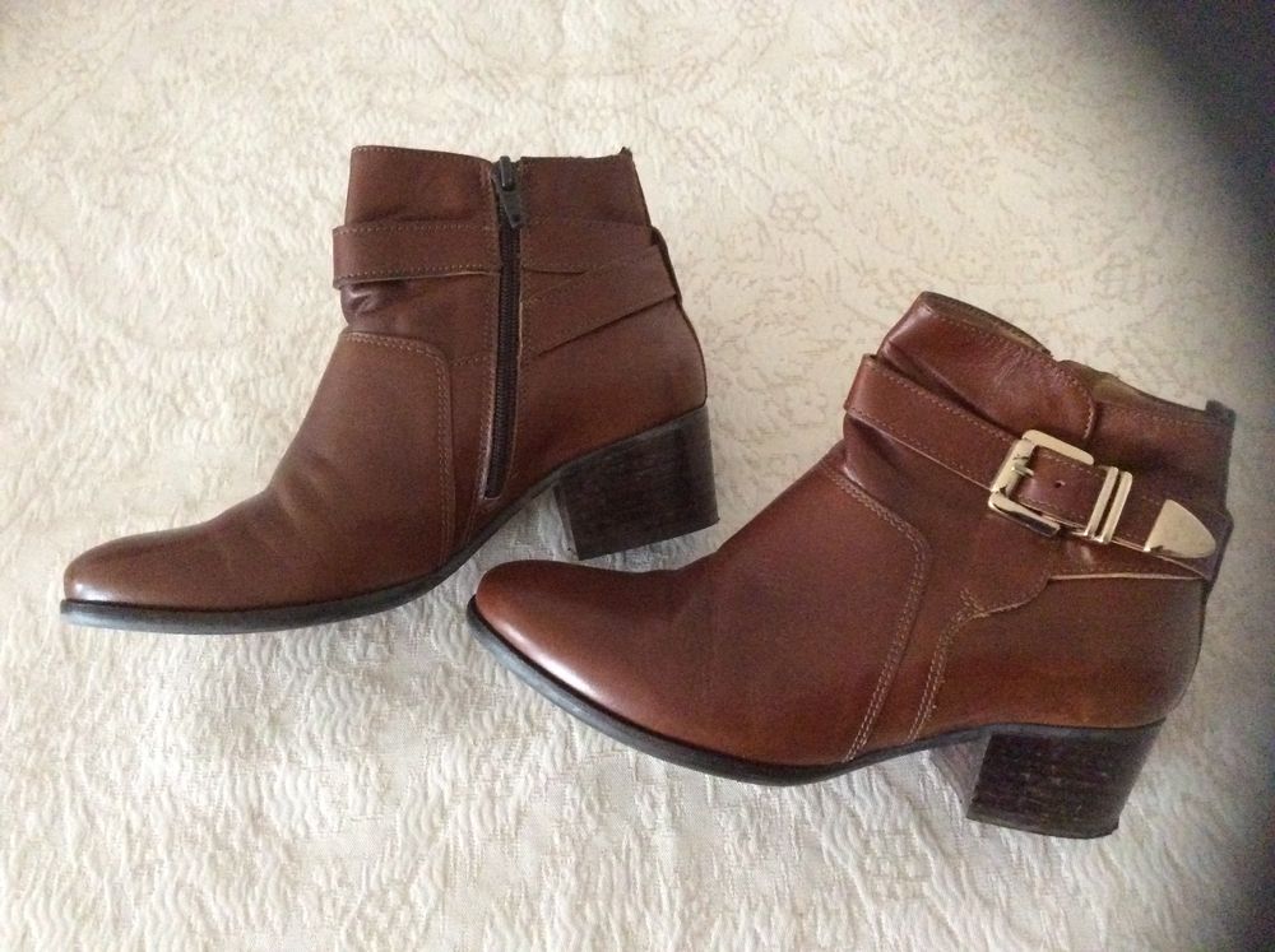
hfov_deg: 56.9
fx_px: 1177
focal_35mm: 32
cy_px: 476
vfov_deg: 44.1
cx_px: 638
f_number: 2.4
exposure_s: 1/17
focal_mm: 3.3
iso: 640
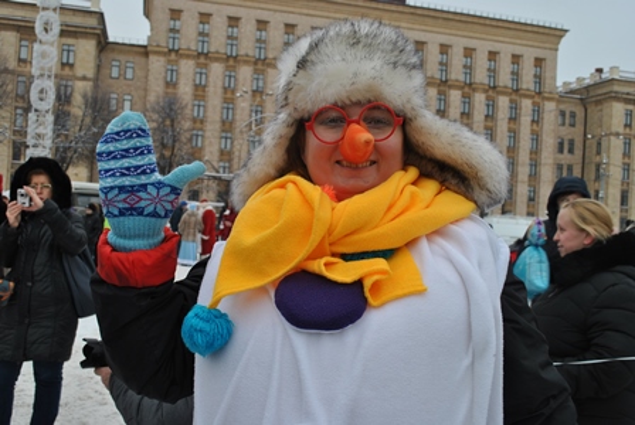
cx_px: 318
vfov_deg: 34.3
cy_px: 212
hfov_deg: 49.5
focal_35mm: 39
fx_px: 689
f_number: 6.3
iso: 100
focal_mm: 26
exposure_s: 1/160
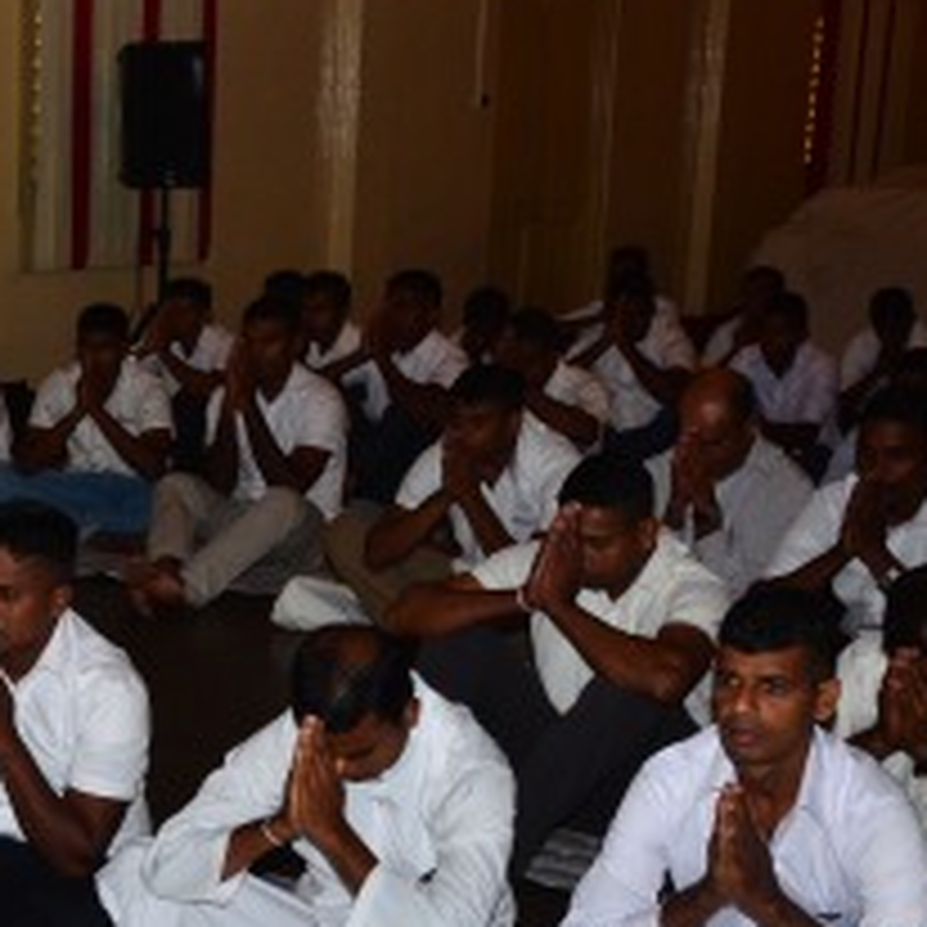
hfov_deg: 21.7
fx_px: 2242
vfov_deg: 23.1
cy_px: 691
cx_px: -184
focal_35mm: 74
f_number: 5.6
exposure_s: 1/125
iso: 500
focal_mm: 20
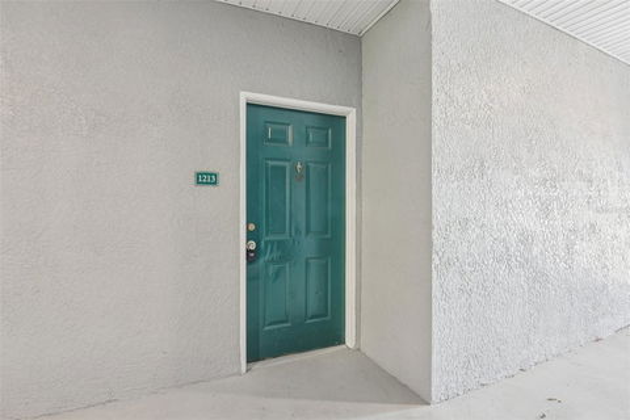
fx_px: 280
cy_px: 210
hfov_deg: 96.7
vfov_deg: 73.7
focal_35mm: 16
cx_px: 315
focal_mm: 16
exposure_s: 1/1.67
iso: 400
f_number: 8
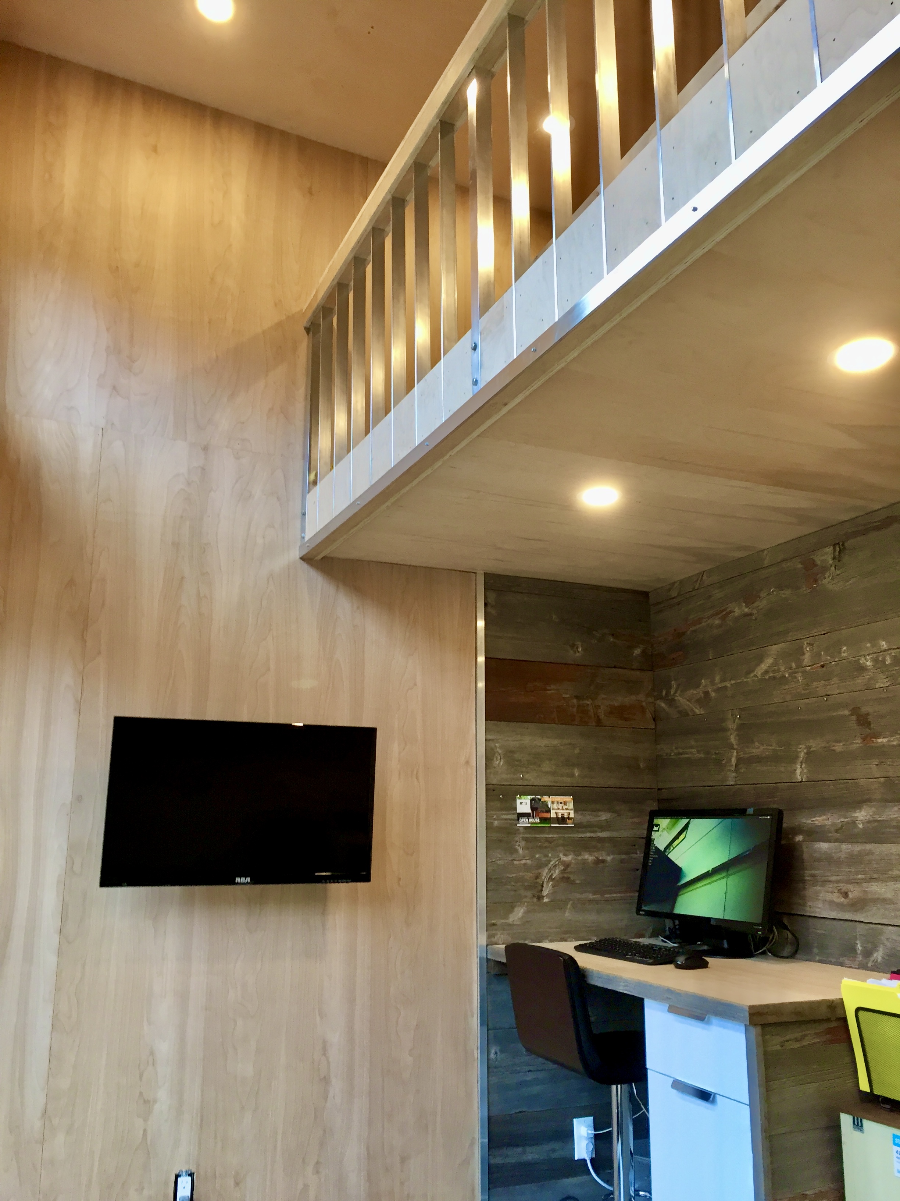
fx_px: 1005
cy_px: 600
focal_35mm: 29
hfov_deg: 48.2
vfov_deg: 61.7
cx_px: 450
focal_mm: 4.15
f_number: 2.2
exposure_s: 1/30
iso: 80
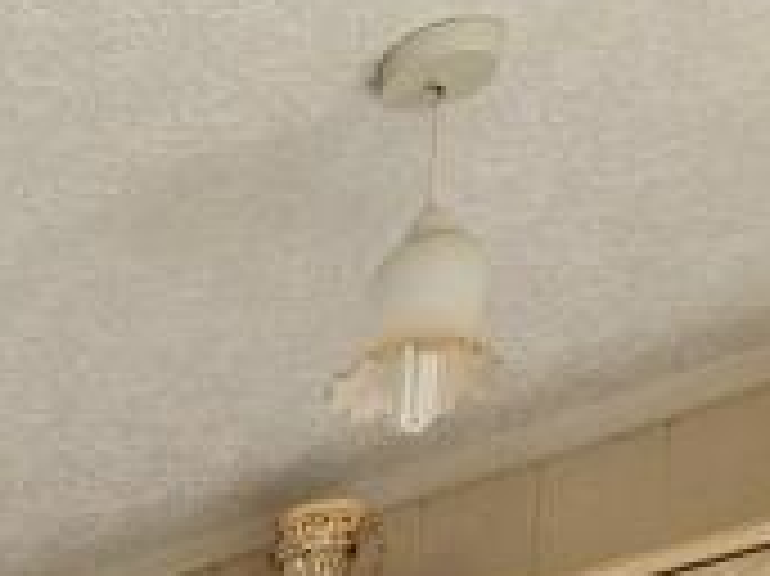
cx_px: -698
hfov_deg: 18.3
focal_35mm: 78
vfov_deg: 11.9
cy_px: 1634
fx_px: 1734
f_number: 2.2
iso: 50
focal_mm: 2.2
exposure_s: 1/588
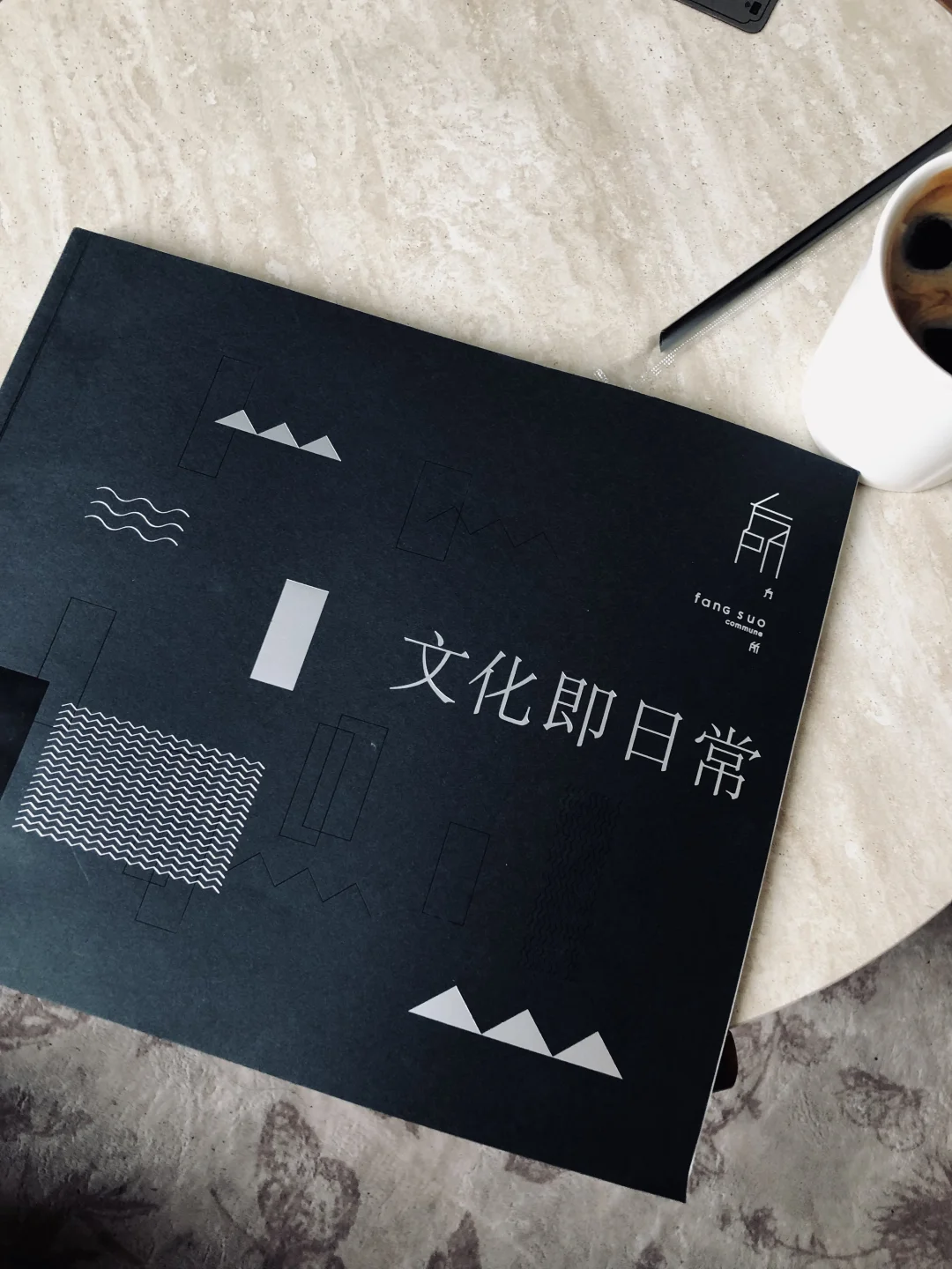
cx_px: 476
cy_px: 634
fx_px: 1027
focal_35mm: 28
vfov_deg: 63.4
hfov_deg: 49.7
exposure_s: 1/15
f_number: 1.8
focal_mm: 4
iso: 40
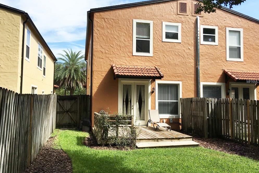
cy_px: 82
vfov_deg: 42.3
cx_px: 129
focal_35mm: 31
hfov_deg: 60.3
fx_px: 223
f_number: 2.2
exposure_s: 1/1326
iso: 25
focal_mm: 4.15
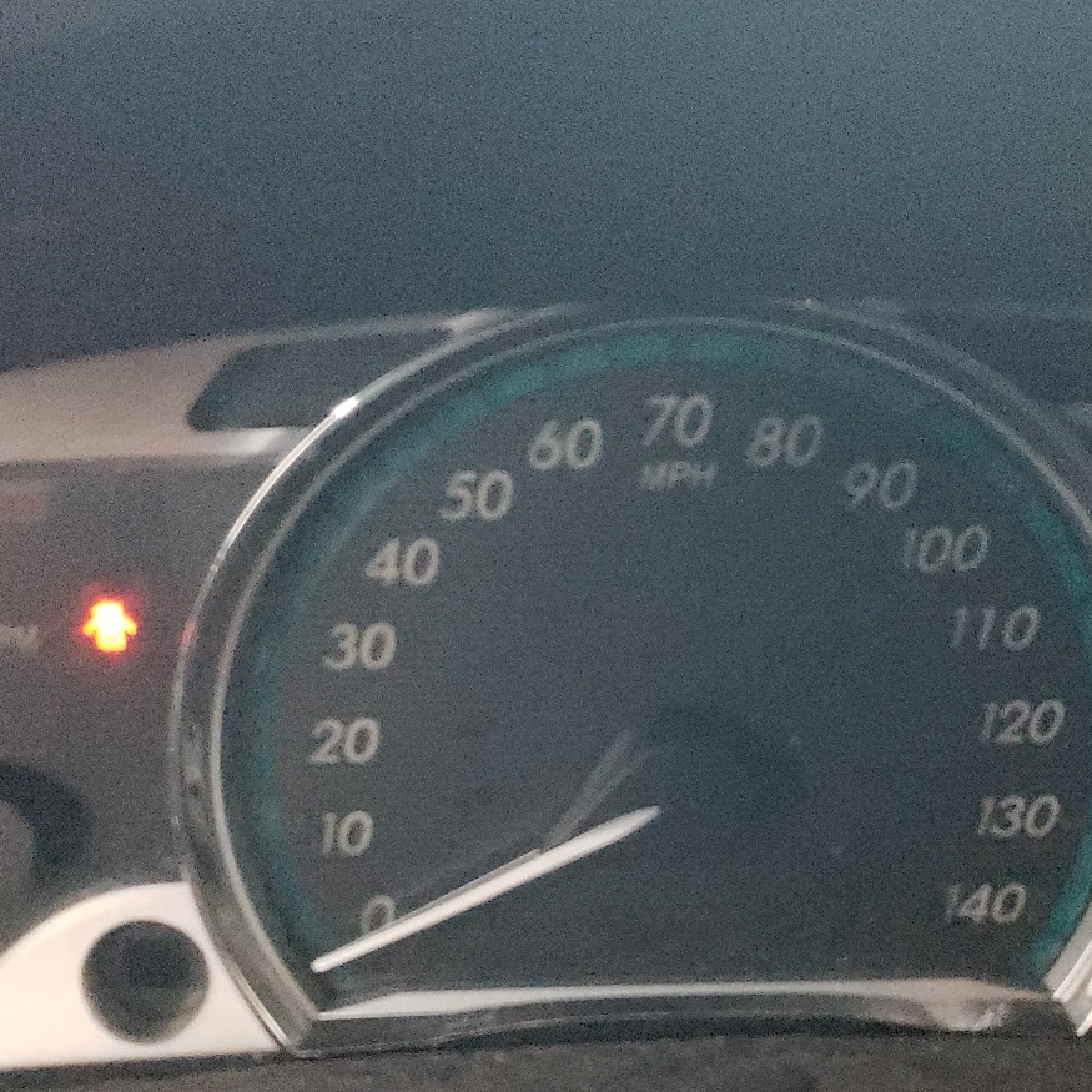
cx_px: 643
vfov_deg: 39.8
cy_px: 673
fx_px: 1499
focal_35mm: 42
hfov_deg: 39.9
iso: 1892
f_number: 1.5
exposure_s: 1/24
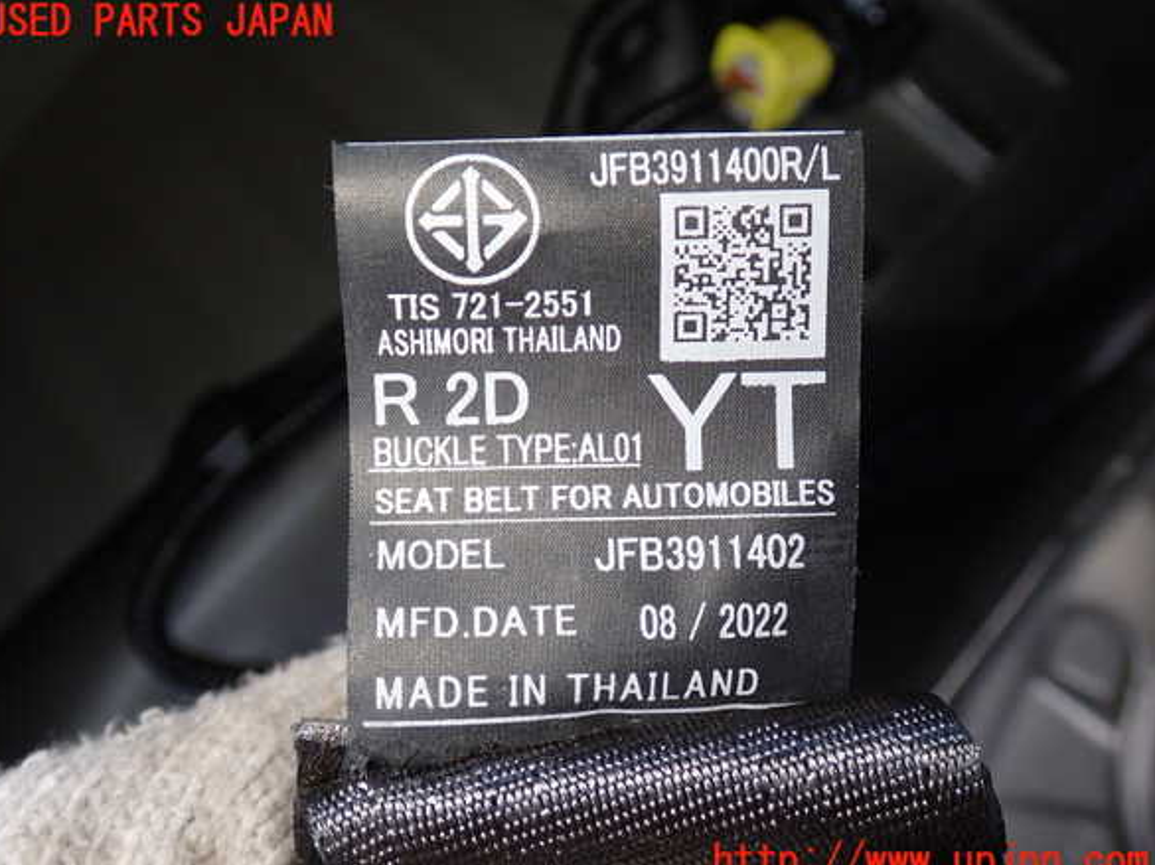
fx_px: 1300
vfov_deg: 36.8
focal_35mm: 39
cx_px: 567
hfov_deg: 47.9
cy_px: 442
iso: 200
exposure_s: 1/40
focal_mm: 6.83
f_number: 2.7
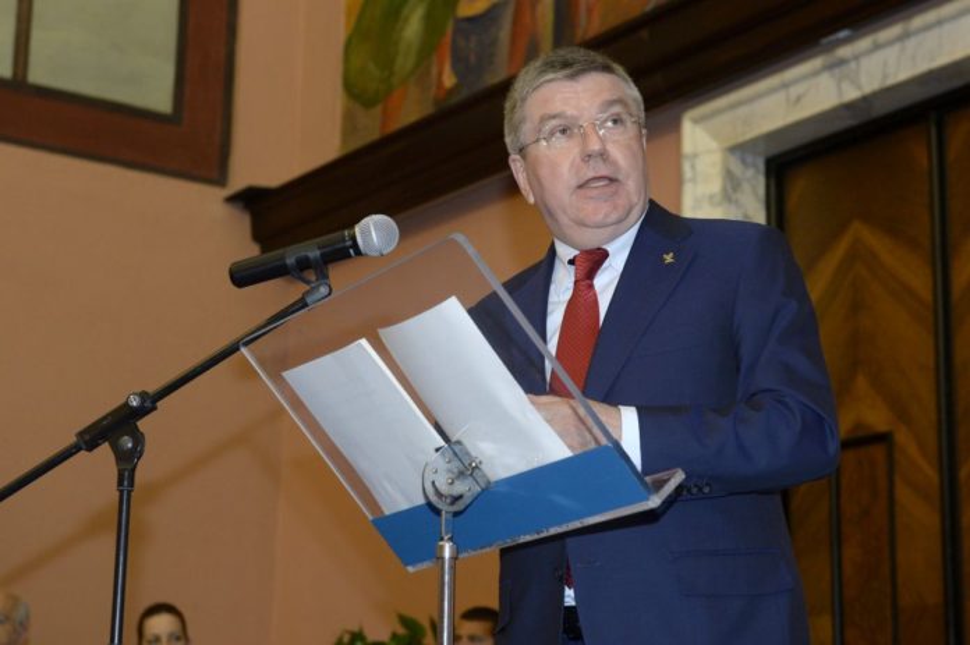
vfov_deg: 19.4
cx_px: 485
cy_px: 322
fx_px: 1885
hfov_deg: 28.9
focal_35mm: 70
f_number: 5
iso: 2000
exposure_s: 1/160
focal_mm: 70
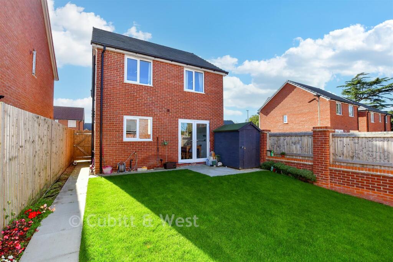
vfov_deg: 73.8
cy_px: 131
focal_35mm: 16
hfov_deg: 96.7
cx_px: 196
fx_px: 175
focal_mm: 11
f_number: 8
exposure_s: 1/200
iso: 250
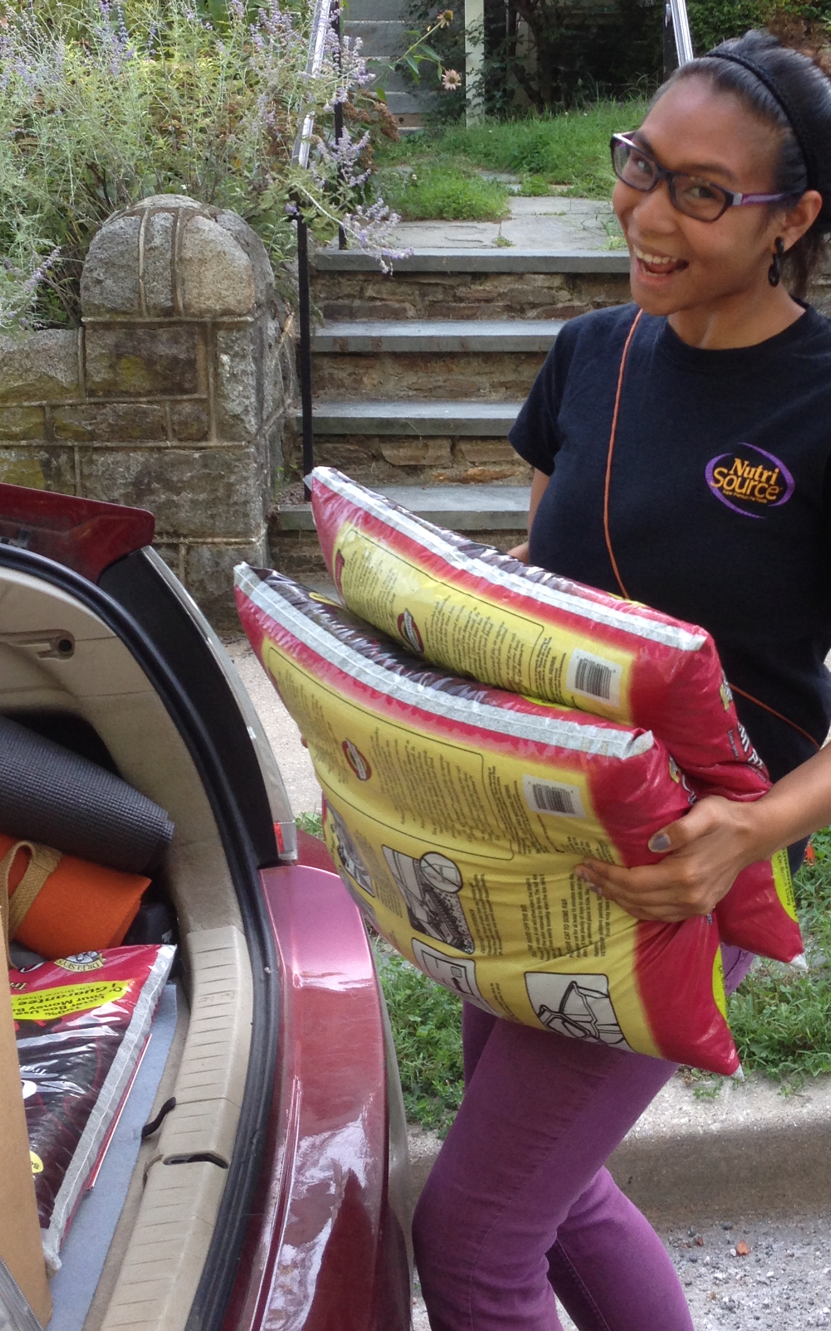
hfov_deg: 23.9
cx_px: 523
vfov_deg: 37.3
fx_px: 1957
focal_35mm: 54
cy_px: 504
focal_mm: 4.12
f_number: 2.4
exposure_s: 1/60
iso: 64
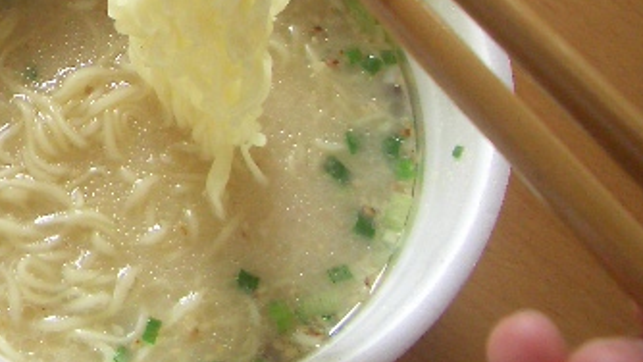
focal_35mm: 73
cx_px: 123
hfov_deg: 28.3
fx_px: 1245
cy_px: -40
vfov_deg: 16.1
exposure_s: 1/60
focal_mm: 5.8
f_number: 2.6
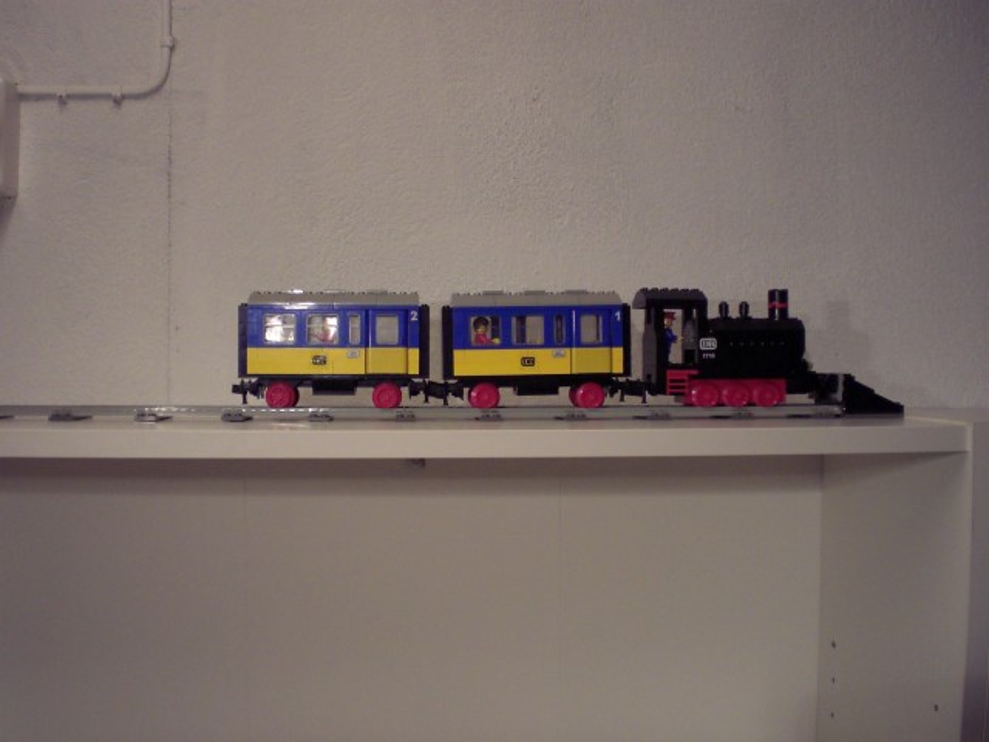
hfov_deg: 49.0
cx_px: 494
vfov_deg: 37.7
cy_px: 371
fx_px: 1086
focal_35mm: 38
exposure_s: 1/100
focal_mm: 6.3
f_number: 3.1
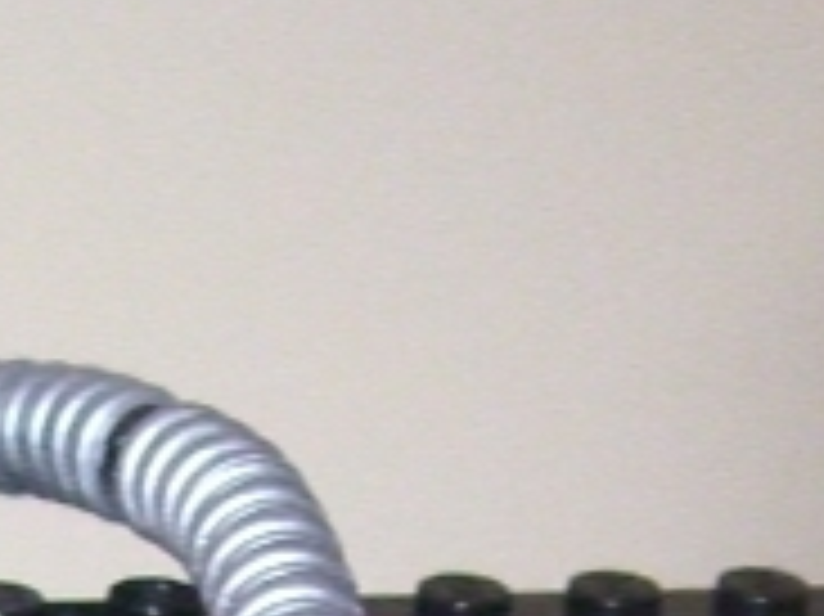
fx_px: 3949
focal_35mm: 166
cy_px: 1304
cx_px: 32
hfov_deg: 11.8
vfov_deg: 8.4
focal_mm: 7.9
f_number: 2.8
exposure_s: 1/80
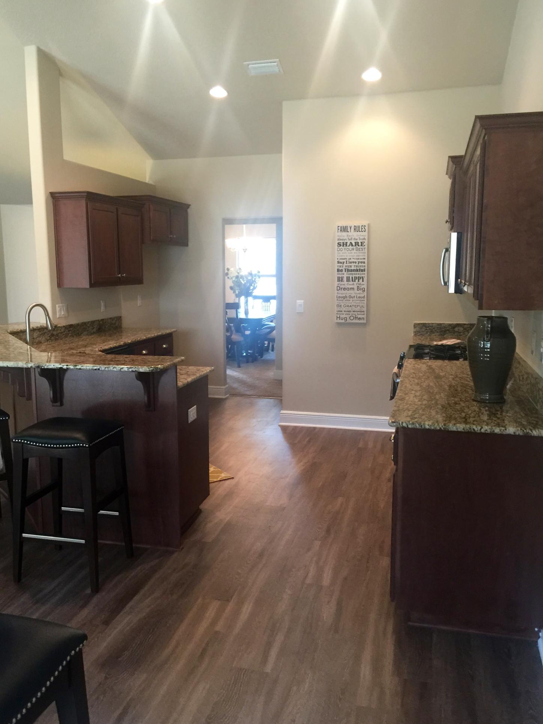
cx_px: 263
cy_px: 360
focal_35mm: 30
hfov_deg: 46.8
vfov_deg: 60.0
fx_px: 627
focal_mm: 4.15
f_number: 2.2
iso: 100
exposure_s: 1/15
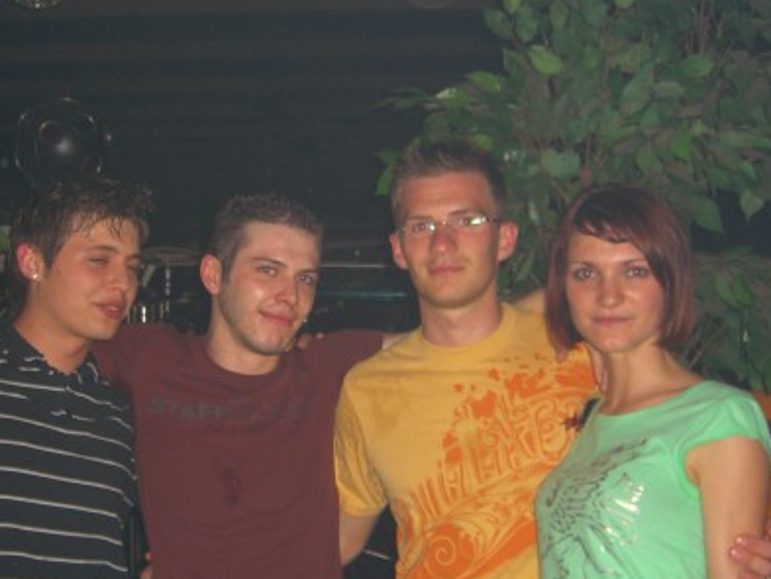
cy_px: 385
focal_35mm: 58
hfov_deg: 33.1
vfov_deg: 25.1
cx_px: 304
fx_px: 1292
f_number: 2.8
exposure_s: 1/60
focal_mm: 7.9
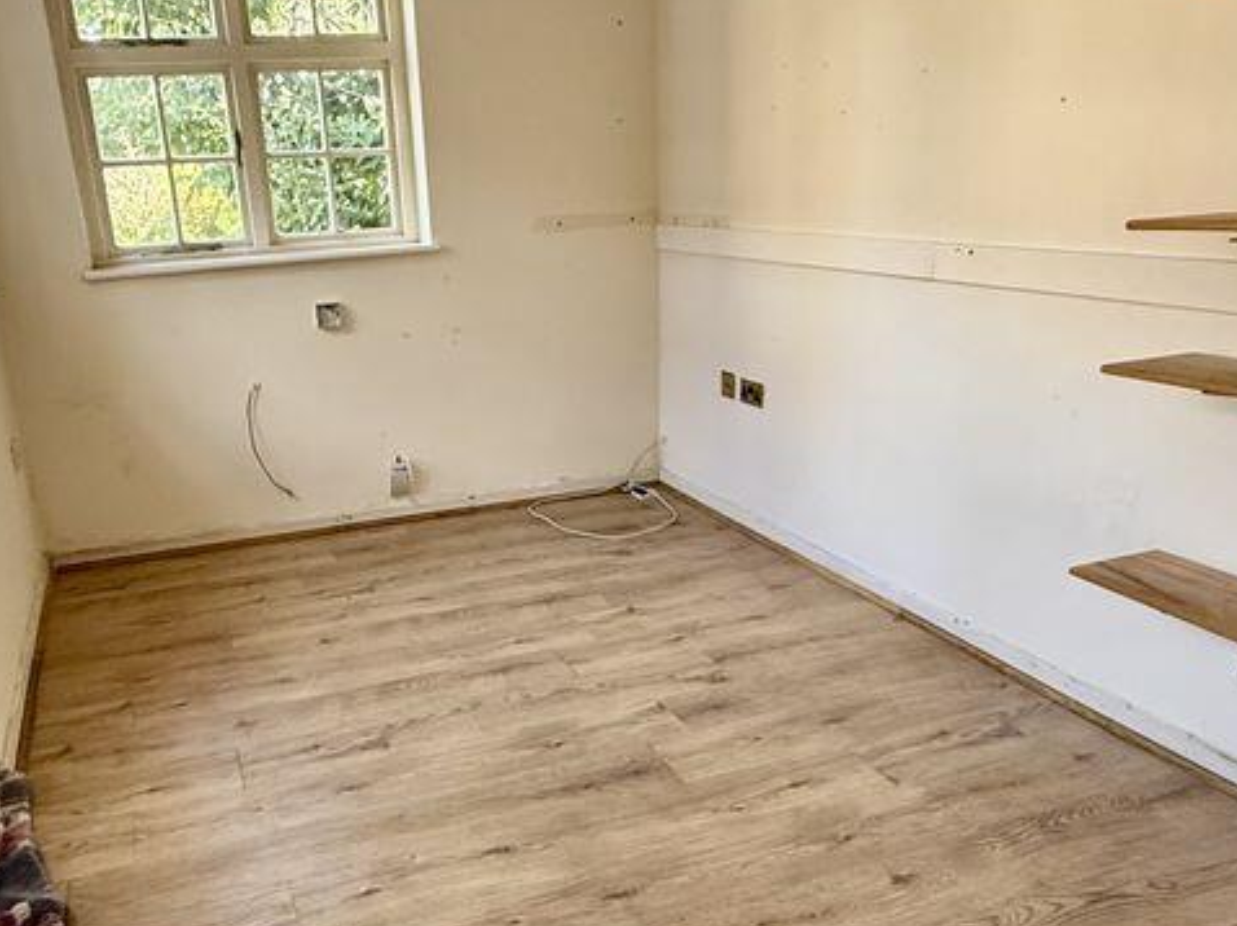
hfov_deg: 59.7
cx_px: 523
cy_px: 548
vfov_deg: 46.5
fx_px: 1072
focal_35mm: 30
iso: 250
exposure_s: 1/99
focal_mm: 2.22
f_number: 2.2
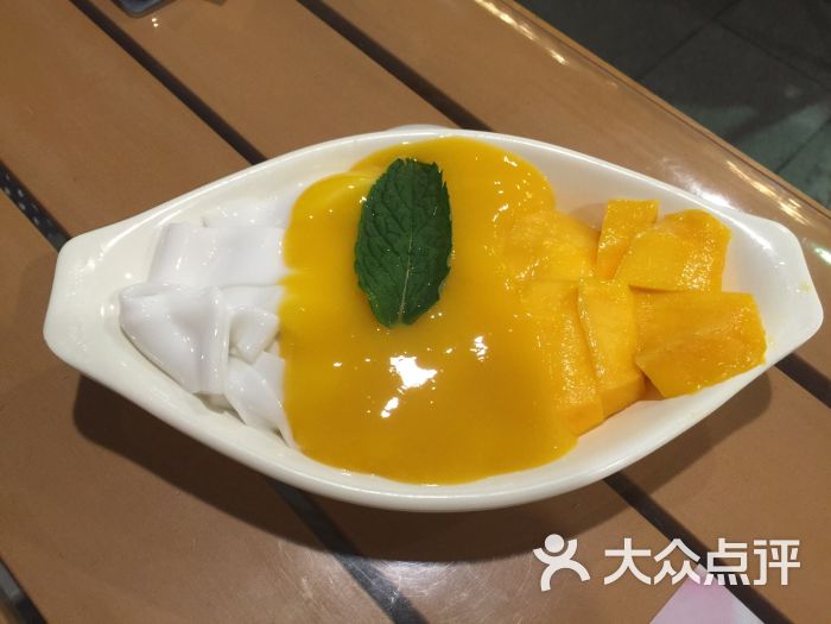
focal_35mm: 29
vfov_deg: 48.2
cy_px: 312
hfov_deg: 61.7
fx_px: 696
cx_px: 416
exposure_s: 1/17
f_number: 2.2
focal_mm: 4.15
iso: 100
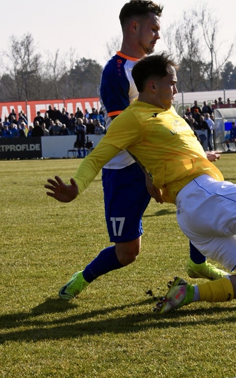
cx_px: 223
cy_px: 189
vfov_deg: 13.0
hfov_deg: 8.1
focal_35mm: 161
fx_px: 1657
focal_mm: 105
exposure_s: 1/1600
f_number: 14
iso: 2500
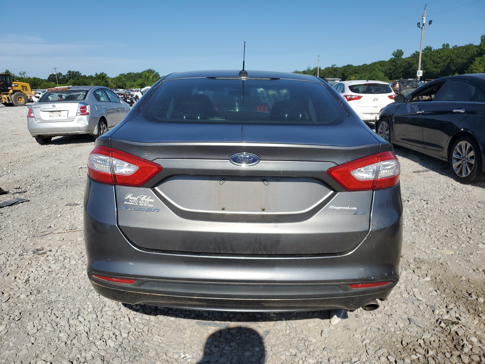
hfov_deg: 67.3
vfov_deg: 53.1
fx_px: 364
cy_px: 182
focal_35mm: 26
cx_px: 242
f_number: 1.5
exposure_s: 1/5000
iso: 50
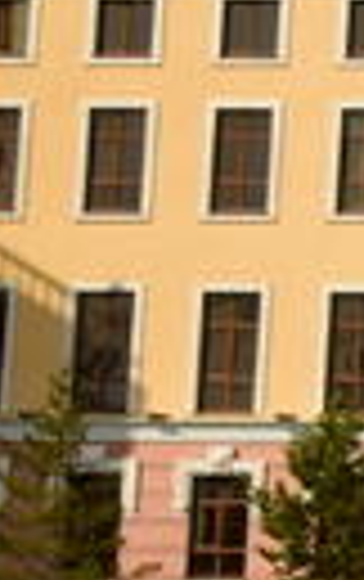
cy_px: 90
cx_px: 1901
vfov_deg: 8.5
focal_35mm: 247
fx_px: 3907
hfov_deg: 4.5
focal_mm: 24
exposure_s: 1/100
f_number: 16
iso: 100
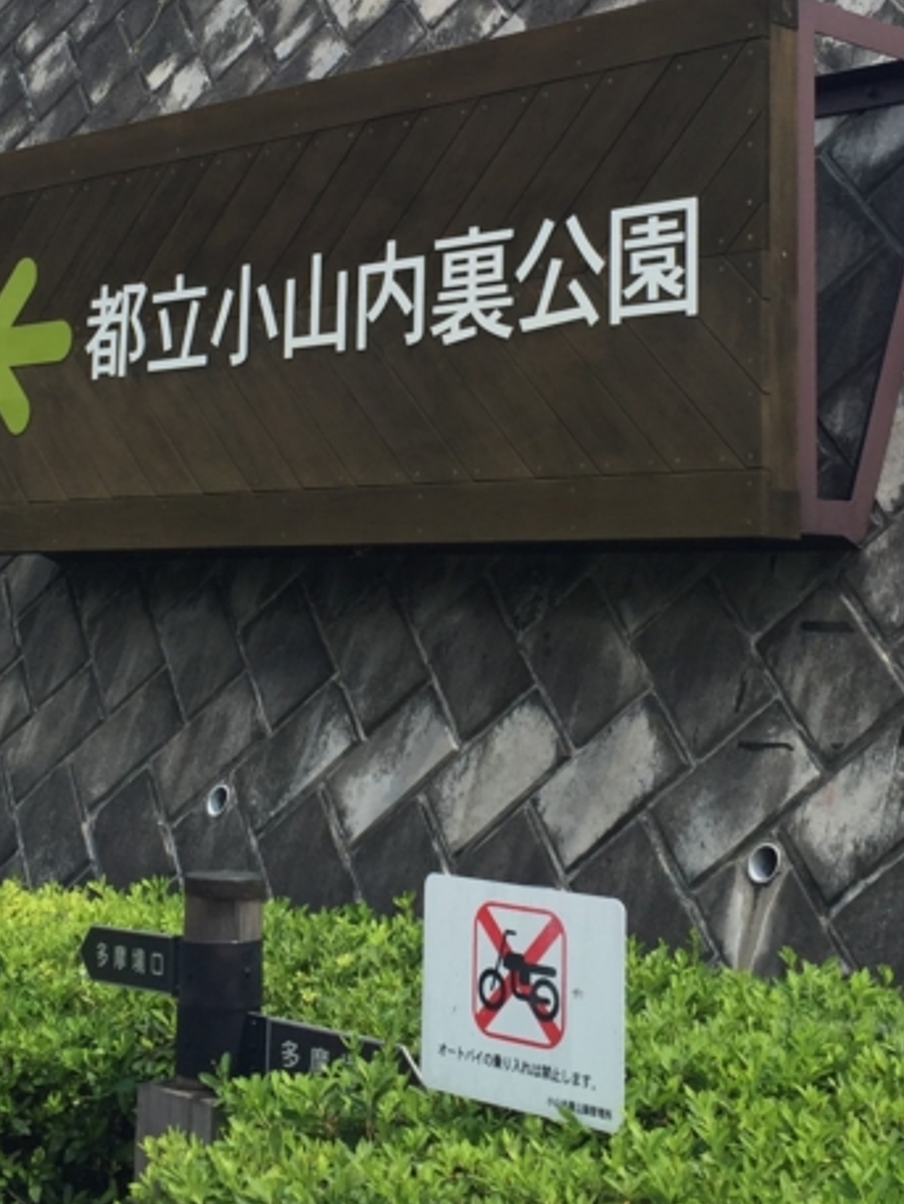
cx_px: 409
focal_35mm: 65
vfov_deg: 29.3
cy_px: 279
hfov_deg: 22.6
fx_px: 2262
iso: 32
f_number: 2.2
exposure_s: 1/1014
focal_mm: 4.15
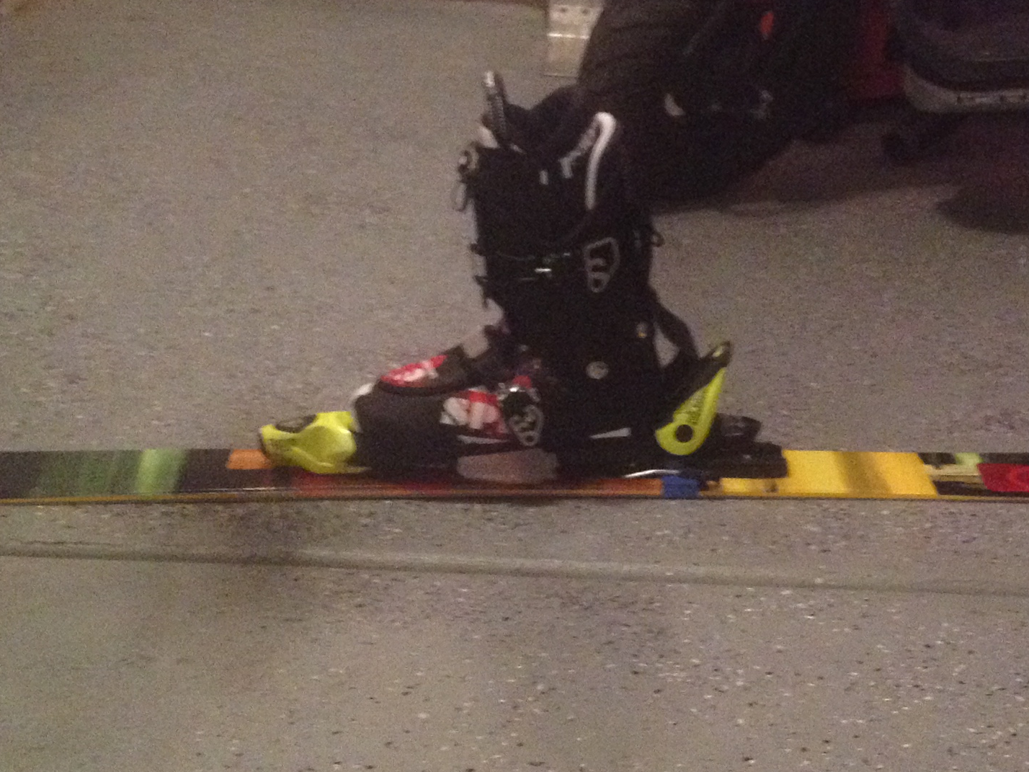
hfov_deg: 24.3
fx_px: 2378
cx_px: 699
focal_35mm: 80
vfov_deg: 18.4
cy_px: 365
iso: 400
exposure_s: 1/16
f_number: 2.4
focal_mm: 4.28
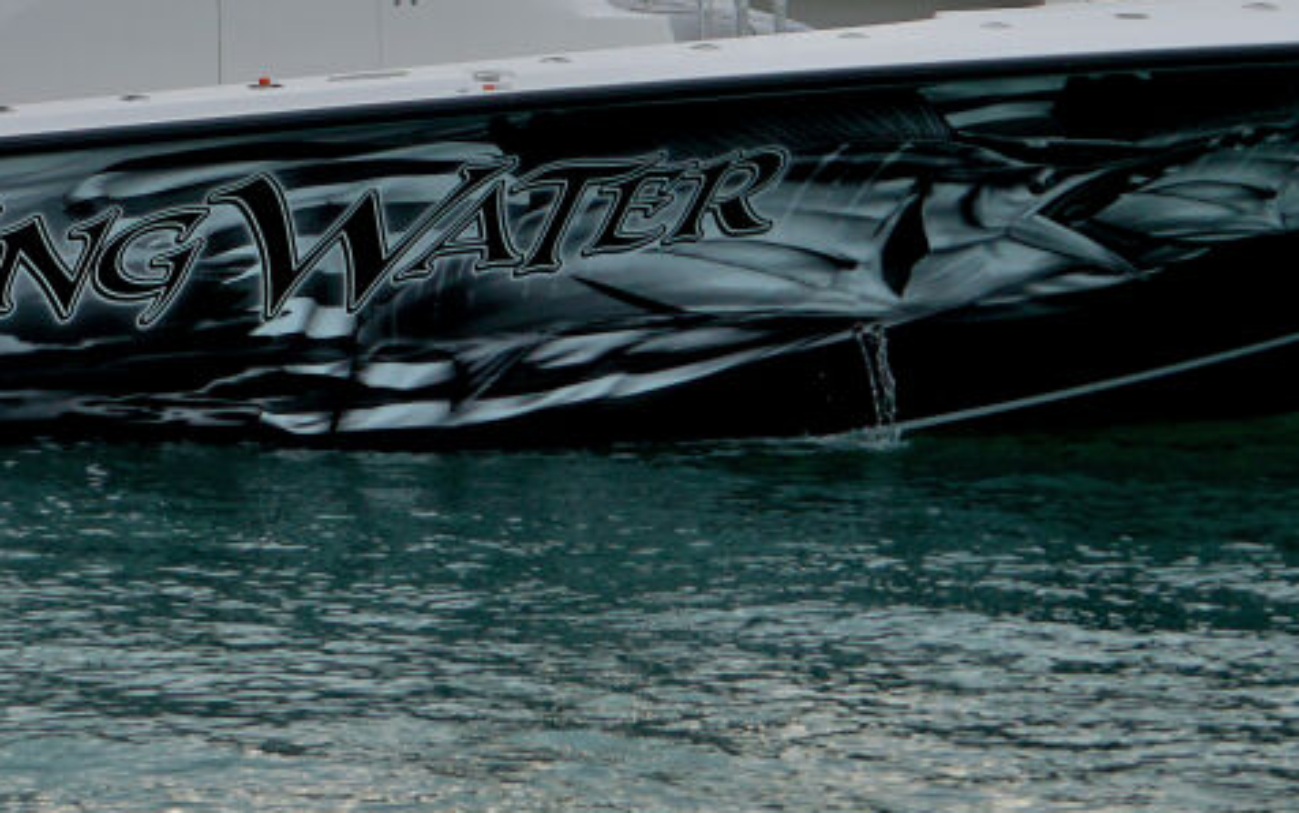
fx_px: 8819
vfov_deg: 5.2
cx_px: -435
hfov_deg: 8.3
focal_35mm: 249
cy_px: -670
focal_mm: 44
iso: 100
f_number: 5
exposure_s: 1/320
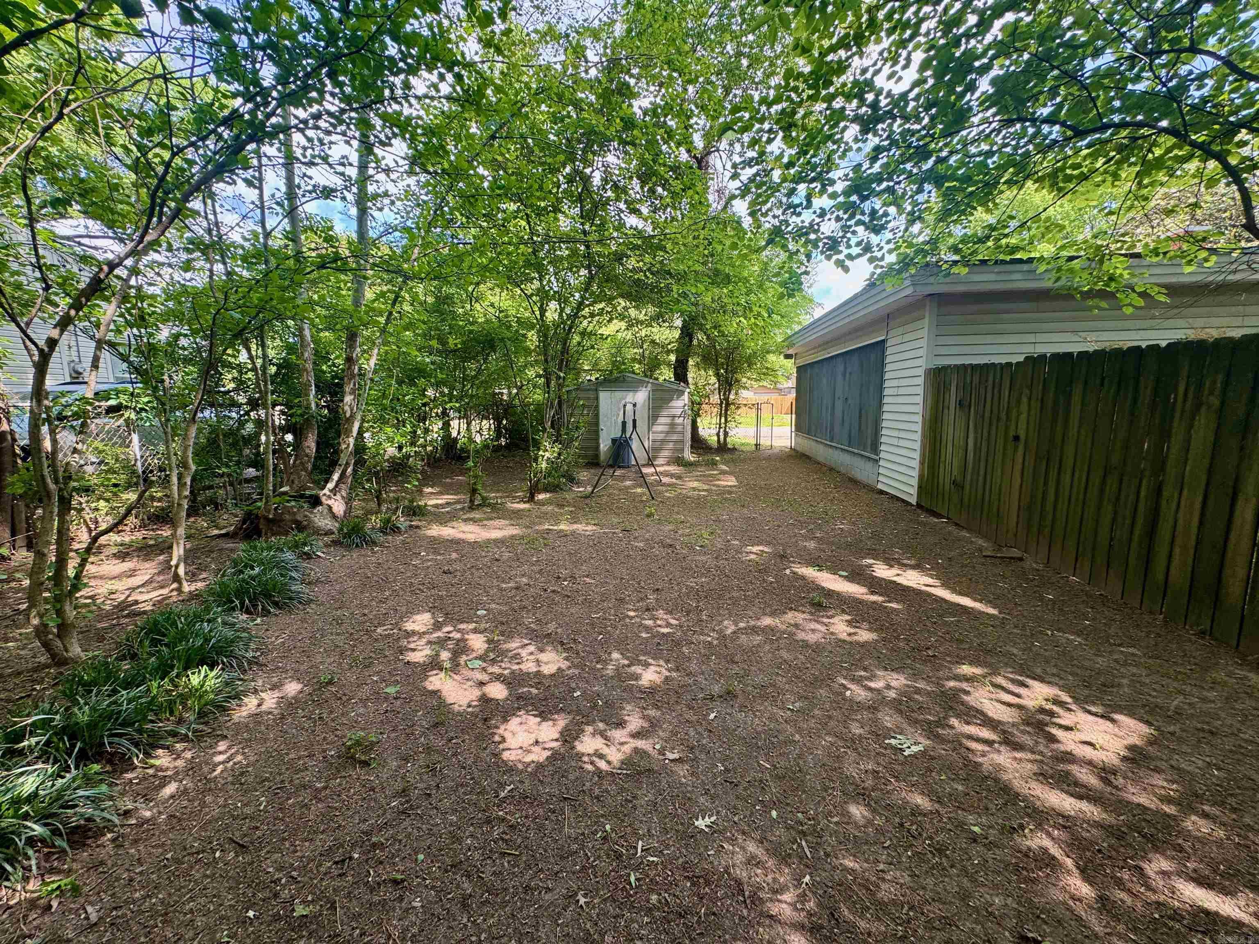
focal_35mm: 14
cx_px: 630
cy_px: 472
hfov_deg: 102.1
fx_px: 509
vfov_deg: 85.7
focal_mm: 2.22
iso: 50
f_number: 2.2
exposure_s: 1/99
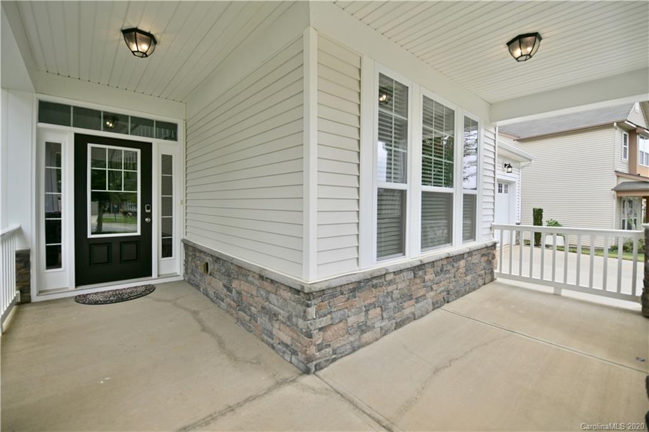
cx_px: 324
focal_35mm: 15
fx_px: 270
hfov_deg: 100.4
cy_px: 216
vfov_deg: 77.3
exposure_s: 1/400
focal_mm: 15
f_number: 2.8
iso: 100
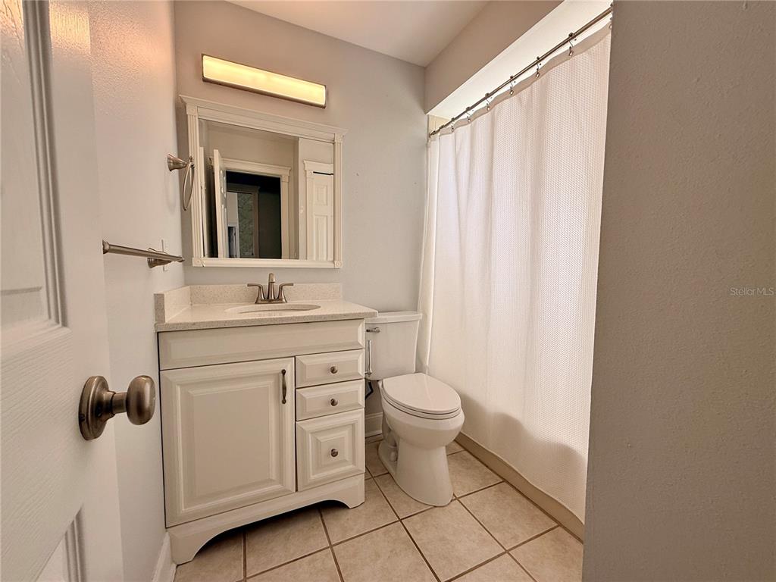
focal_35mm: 14
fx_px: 314
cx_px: 388
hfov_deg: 102.1
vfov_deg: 85.7
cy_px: 291
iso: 50
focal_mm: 2.22
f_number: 2.2
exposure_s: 1/120
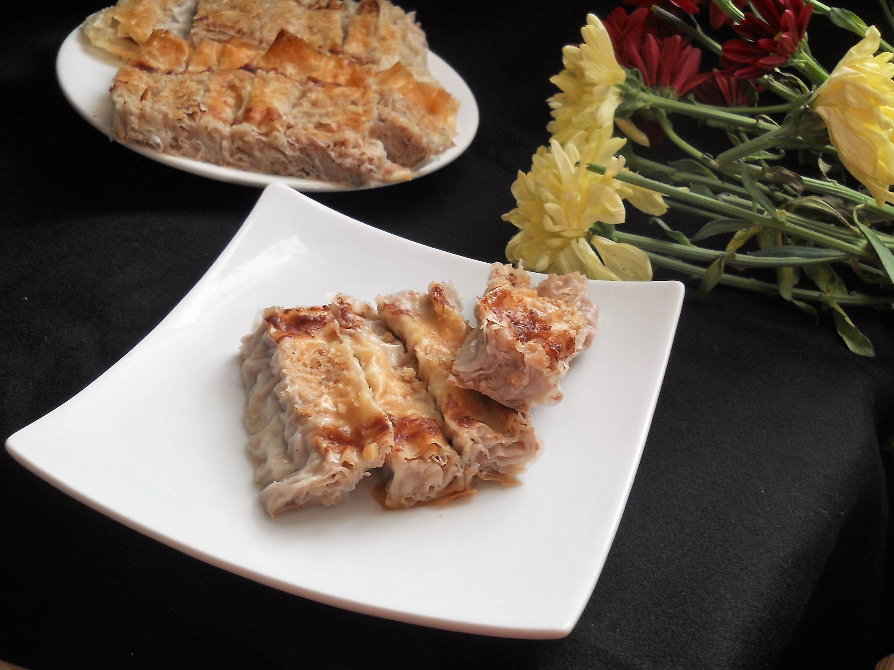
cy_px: 335
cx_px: 447
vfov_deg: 35.1
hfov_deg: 45.8
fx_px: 1059
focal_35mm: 41
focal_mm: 6.72
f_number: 3.1
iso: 100
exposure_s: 1/30
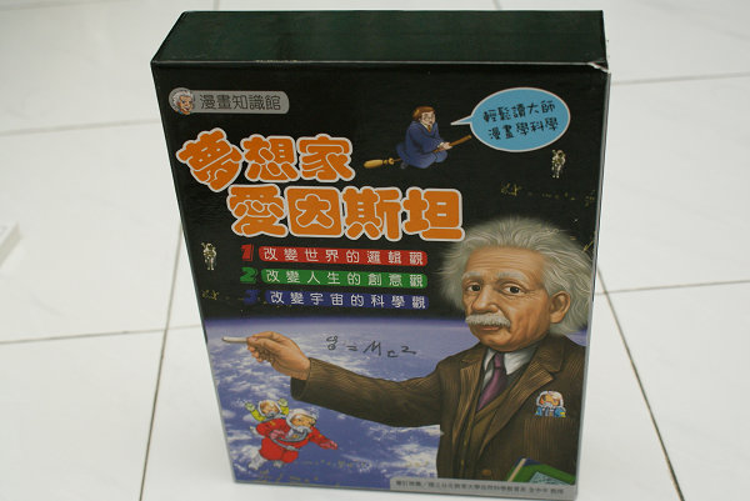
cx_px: 375
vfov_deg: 25.8
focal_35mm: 52
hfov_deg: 37.8
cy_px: 250
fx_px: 1095
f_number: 5.6
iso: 800
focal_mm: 35
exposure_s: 1/100
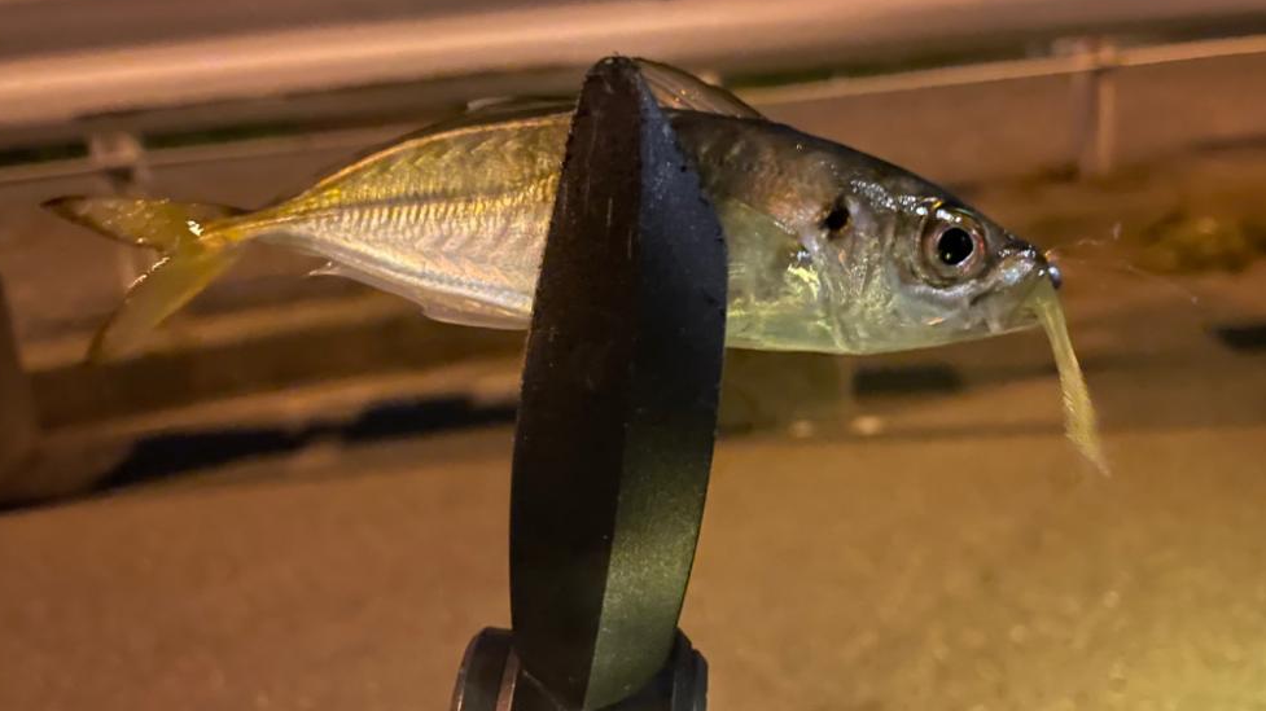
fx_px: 973
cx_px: 636
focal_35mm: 29
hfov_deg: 66.1
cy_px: 326
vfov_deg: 40.1
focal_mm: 4.2
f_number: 1.6
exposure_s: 1/15
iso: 1600
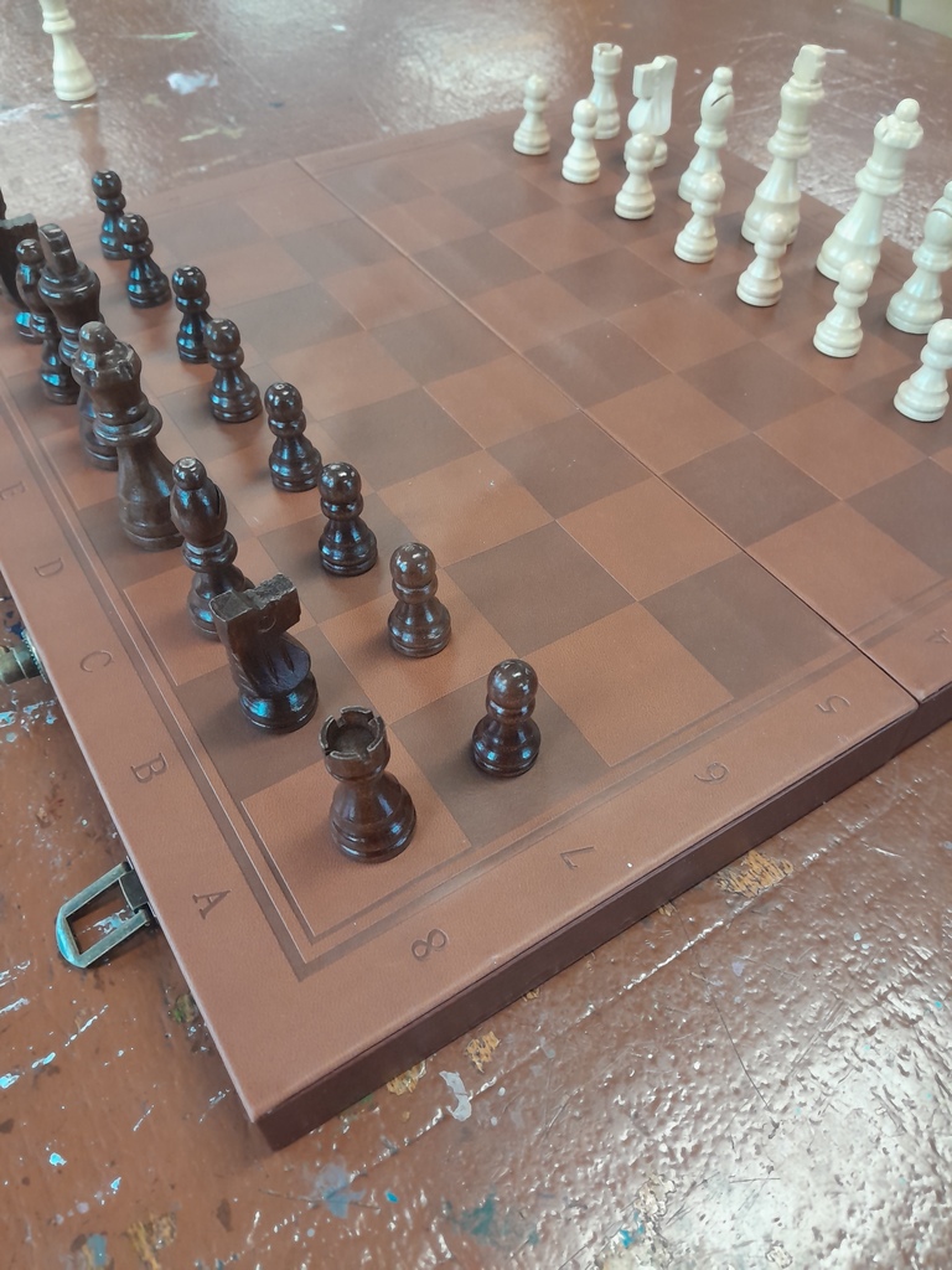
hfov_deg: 53.1
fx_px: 953
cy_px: 635
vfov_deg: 67.3
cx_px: 476
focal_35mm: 26
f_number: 1.8
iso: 320
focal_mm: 3.98
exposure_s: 1/60
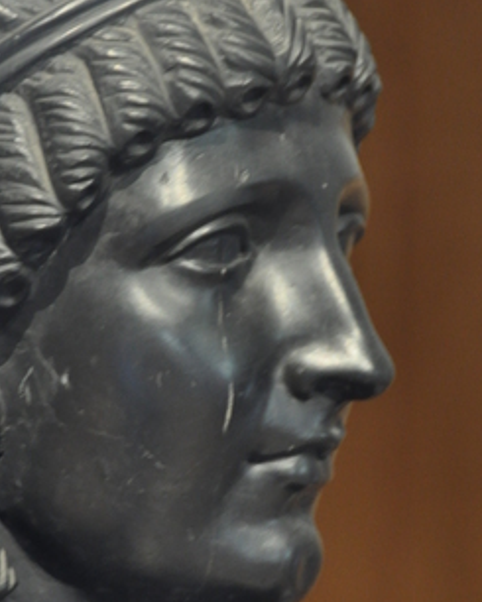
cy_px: 368
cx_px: 178
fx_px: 5151
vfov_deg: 6.7
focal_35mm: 289
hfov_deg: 5.4
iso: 1000
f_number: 5.3
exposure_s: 1/10
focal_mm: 95
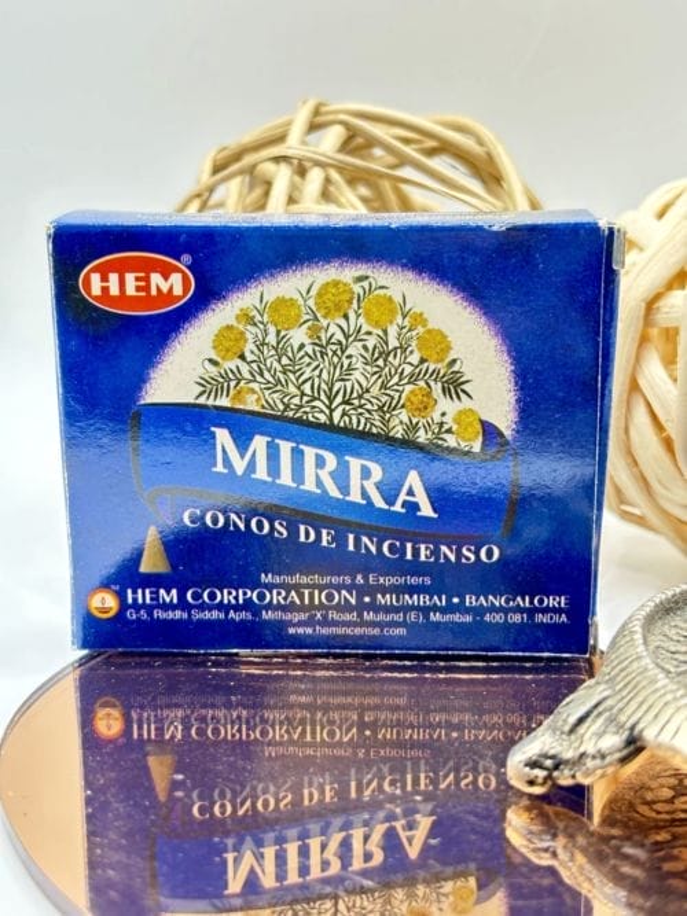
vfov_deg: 36.8
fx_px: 1376
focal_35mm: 52
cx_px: 344
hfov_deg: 28.0
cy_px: 458
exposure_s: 1/50
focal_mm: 5.96
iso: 100
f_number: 1.6
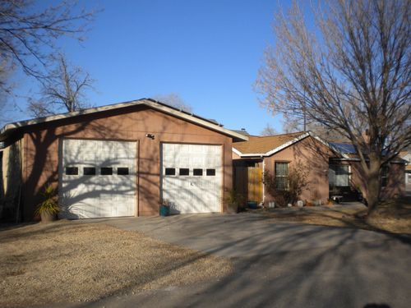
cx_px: 206
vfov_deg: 40.7
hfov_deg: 52.6
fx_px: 416
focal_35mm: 35
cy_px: 154
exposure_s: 1/670
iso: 80
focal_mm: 6.3
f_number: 4.6
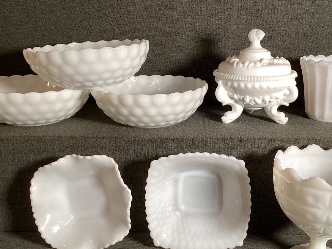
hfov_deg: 44.6
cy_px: 134
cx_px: 198
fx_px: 403
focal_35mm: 42
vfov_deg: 34.3
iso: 80
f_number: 2.4
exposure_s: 1/60
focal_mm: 3.3
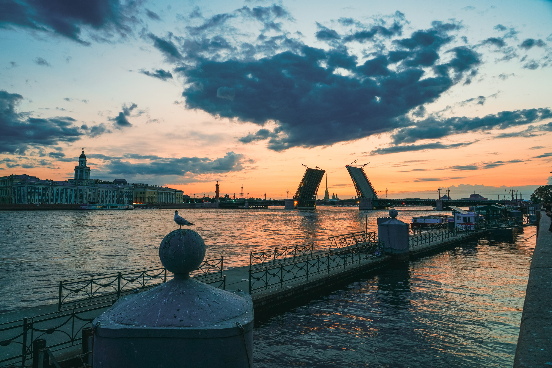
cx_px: 276
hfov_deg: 73.7
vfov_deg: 53.2
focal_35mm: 24
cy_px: 184
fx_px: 368
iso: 320
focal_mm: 24
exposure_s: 1/10
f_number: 10
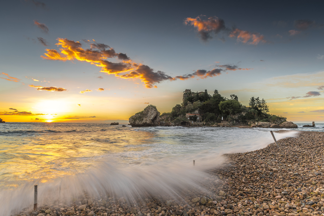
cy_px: 108
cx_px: 162
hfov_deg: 84.0
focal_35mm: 20
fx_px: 180
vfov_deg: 62.0
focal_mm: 20
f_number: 9
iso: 100
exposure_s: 1/6
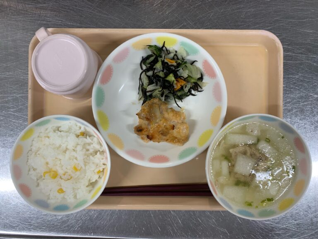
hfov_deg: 67.3
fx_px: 239
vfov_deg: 53.1
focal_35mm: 26
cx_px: 159
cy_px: 120
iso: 64
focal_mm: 4.25
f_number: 1.8
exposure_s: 1/60
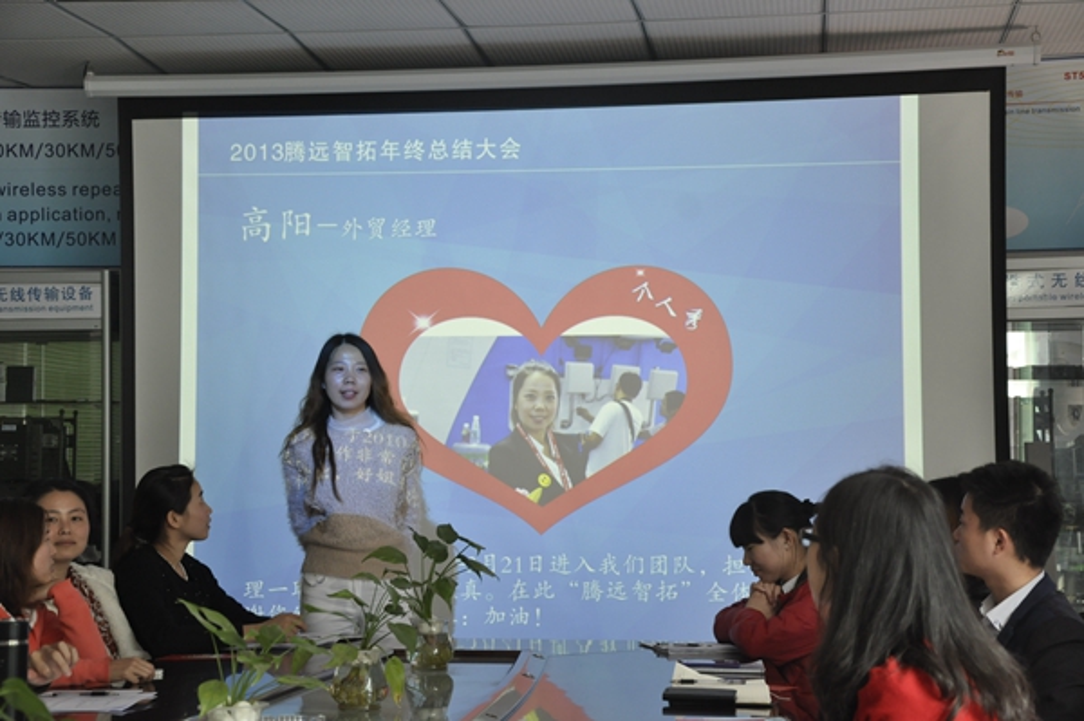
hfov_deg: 28.1
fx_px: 2166
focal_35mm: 72
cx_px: 542
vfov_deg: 18.9
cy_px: 360
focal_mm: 48
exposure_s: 1/50
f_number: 4.8
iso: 800
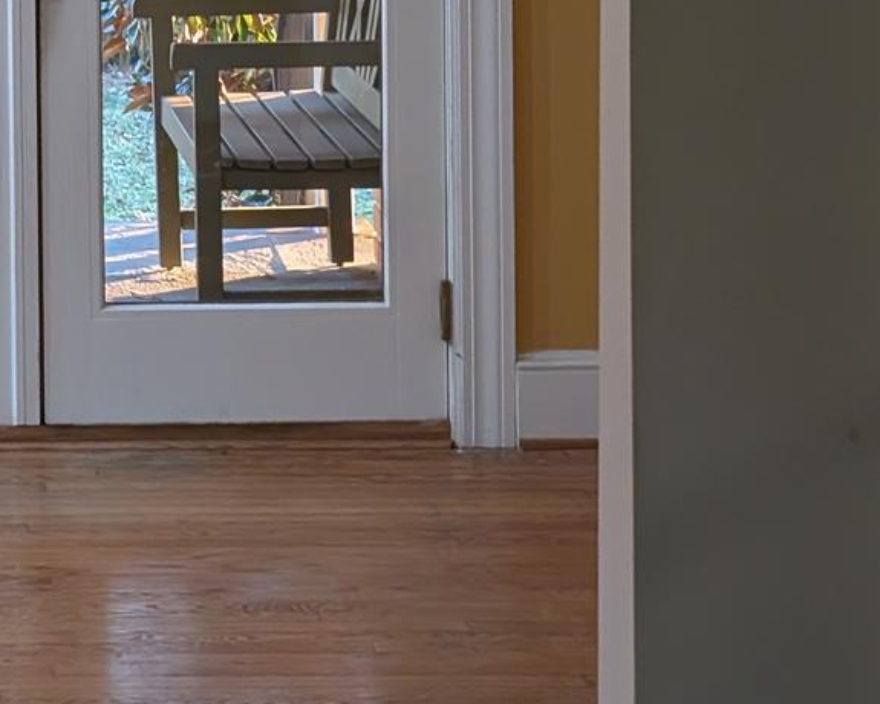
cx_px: 0
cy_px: -64
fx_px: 3334
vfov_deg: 11.9
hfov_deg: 14.8
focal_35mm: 128
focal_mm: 6.9
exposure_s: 1/120
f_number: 1.68
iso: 517
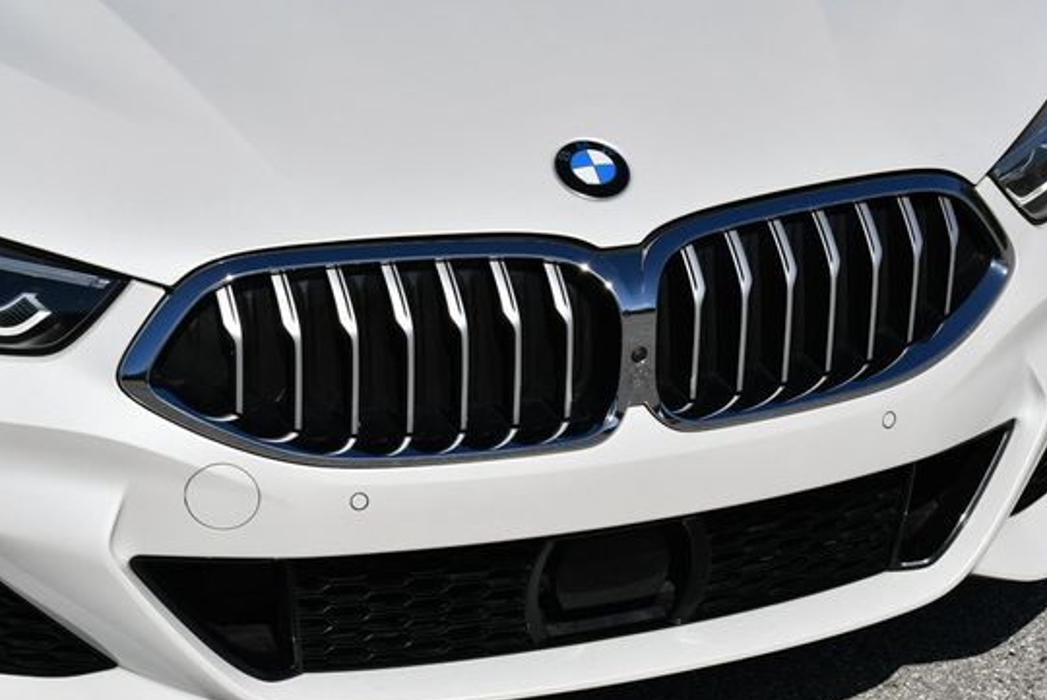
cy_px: 382
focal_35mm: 109
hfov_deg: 18.7
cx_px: 541
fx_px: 3173
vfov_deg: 12.6
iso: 100
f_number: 10
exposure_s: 1/400
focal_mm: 46
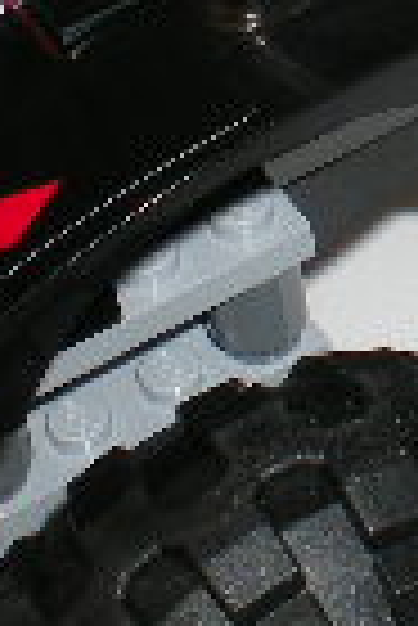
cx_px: 634
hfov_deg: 7.4
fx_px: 3162
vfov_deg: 11.1
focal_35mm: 182
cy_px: -81
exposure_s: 1/60
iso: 64
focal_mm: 6.3
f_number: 4.6
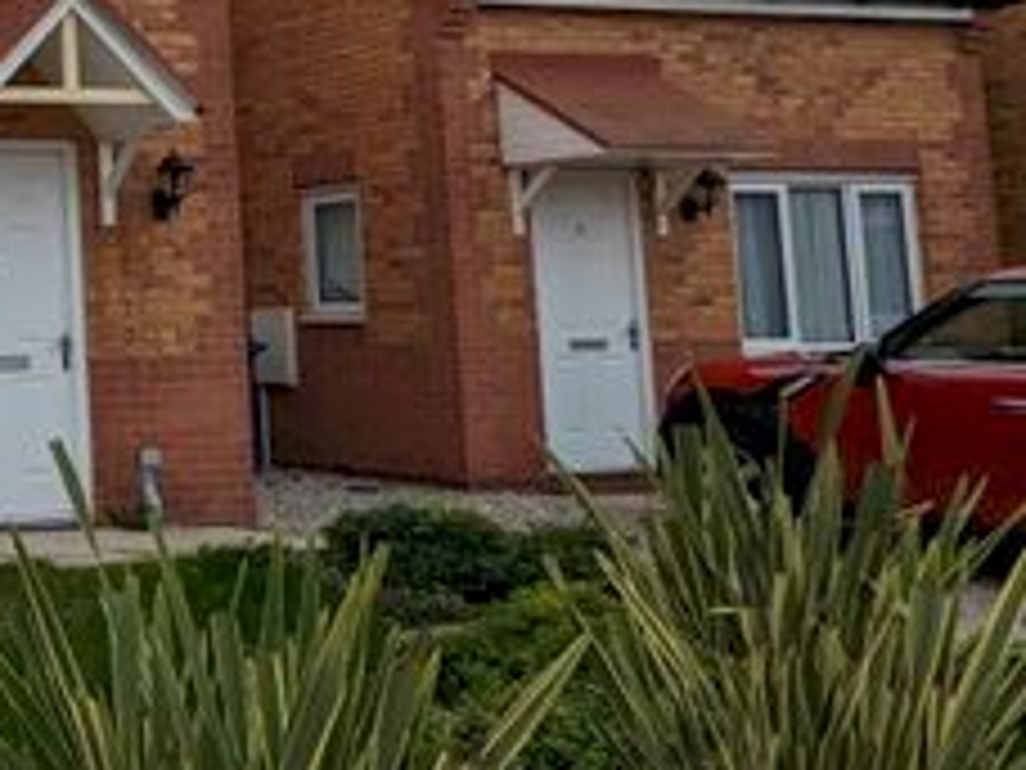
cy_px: 200
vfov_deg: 29.3
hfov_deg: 26.8
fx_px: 1452
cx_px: -538
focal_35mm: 49
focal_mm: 2.35
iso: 51
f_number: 2.2
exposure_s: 1/1603
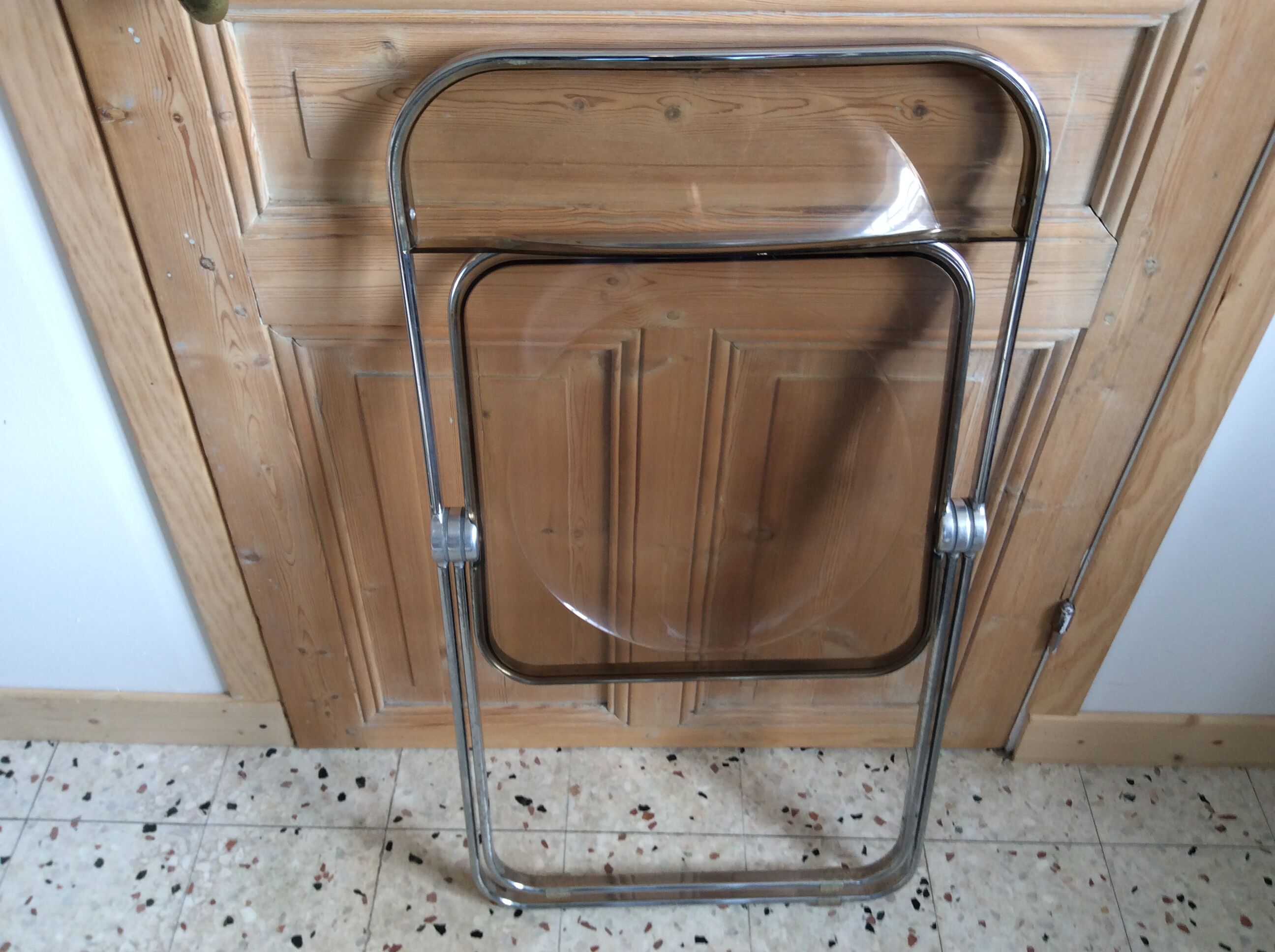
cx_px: 638
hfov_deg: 56.9
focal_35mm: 32
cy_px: 476
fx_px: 1177
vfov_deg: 44.1
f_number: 2.4
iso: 40
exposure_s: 1/25
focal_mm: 3.3
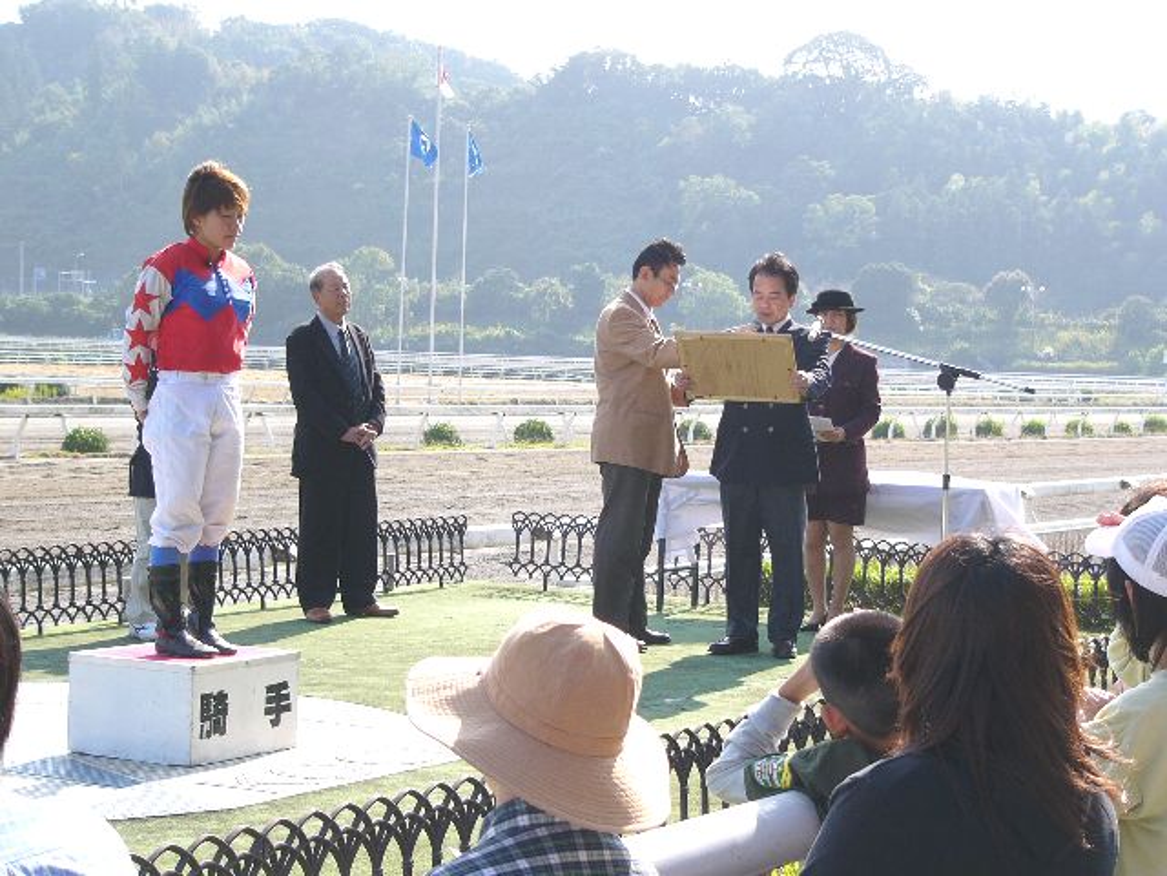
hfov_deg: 26.0
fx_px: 2528
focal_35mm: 75
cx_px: 584
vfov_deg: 19.6
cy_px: 438
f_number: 5.6
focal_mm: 12.5
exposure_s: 1/320
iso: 50
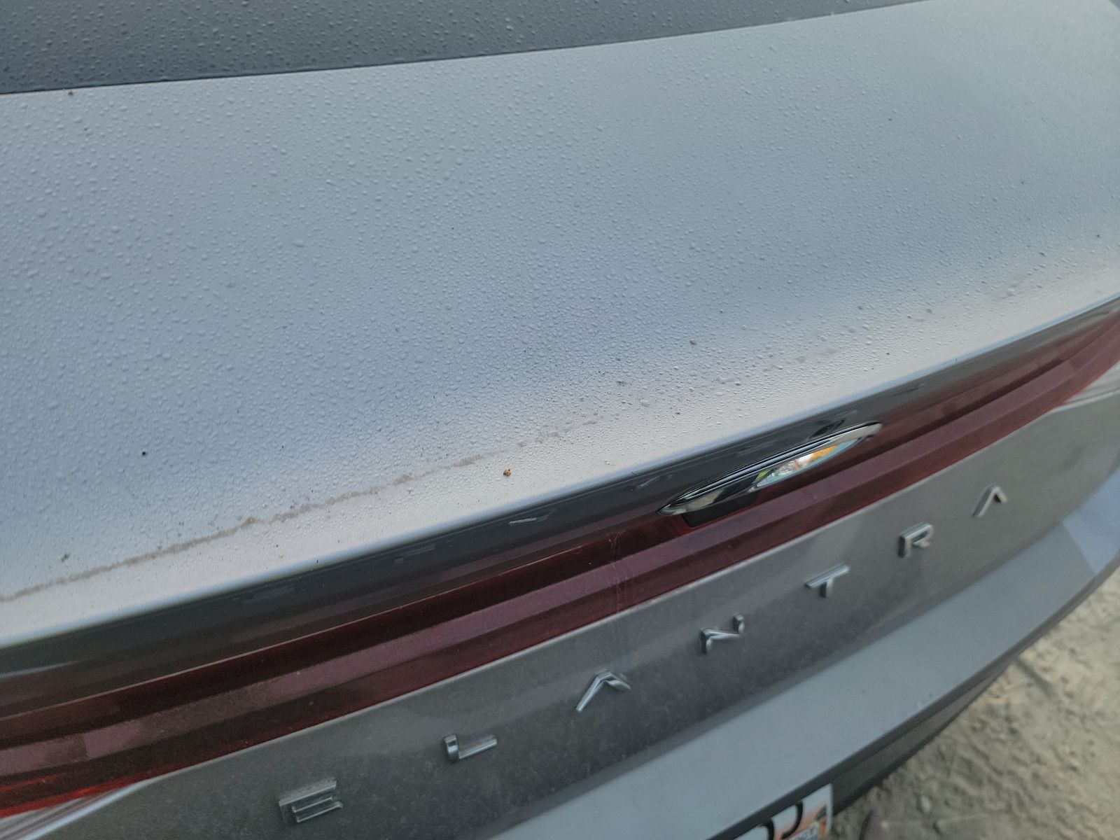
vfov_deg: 56.8
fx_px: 777
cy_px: 420
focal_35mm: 24
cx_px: 560
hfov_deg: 71.6
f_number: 1.8
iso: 70
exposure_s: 1/59
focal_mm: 6.7
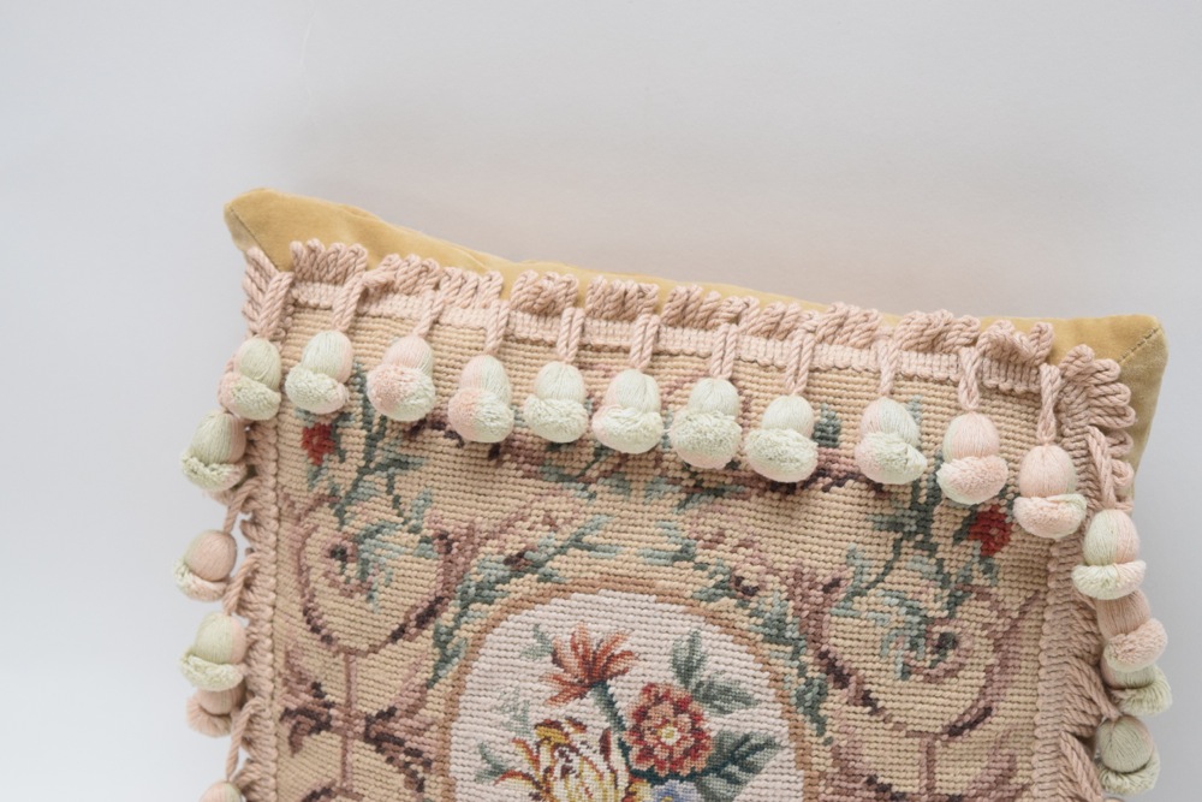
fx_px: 2755
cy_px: 401
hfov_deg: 24.6
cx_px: 601
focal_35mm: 82
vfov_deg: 16.6
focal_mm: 55
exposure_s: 1/60
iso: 1800
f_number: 5.6
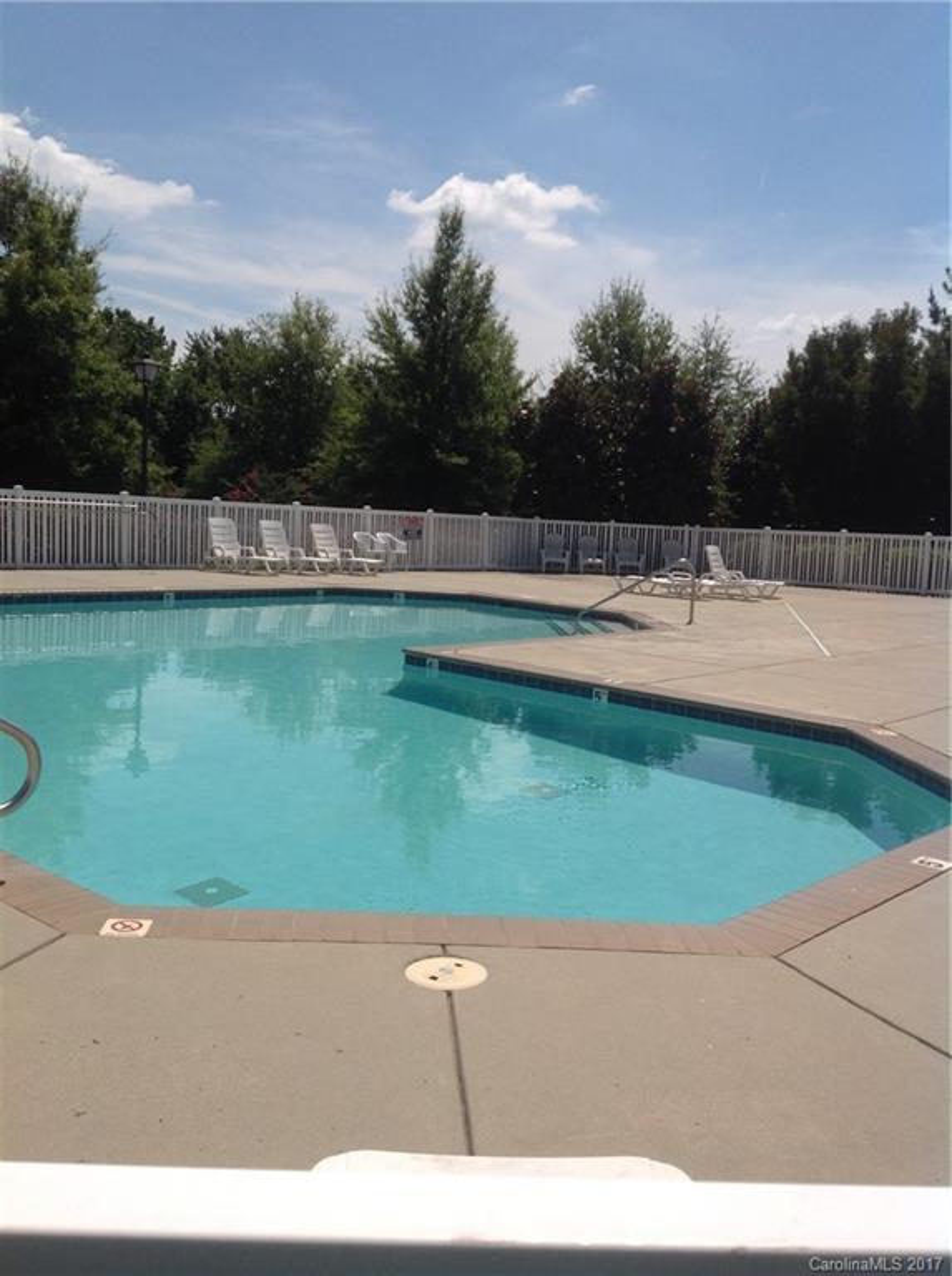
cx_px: 476
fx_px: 1288
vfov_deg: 52.7
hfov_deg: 40.6
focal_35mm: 35
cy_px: 638
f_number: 2.4
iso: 50
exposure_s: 1/3788
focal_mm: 4.28
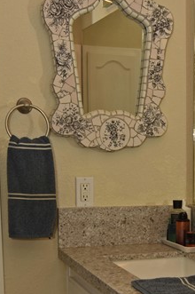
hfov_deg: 19.4
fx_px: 562
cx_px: 171
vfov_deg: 28.5
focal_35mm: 69
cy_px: 245
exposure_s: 1/100
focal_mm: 14
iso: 200
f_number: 7.1
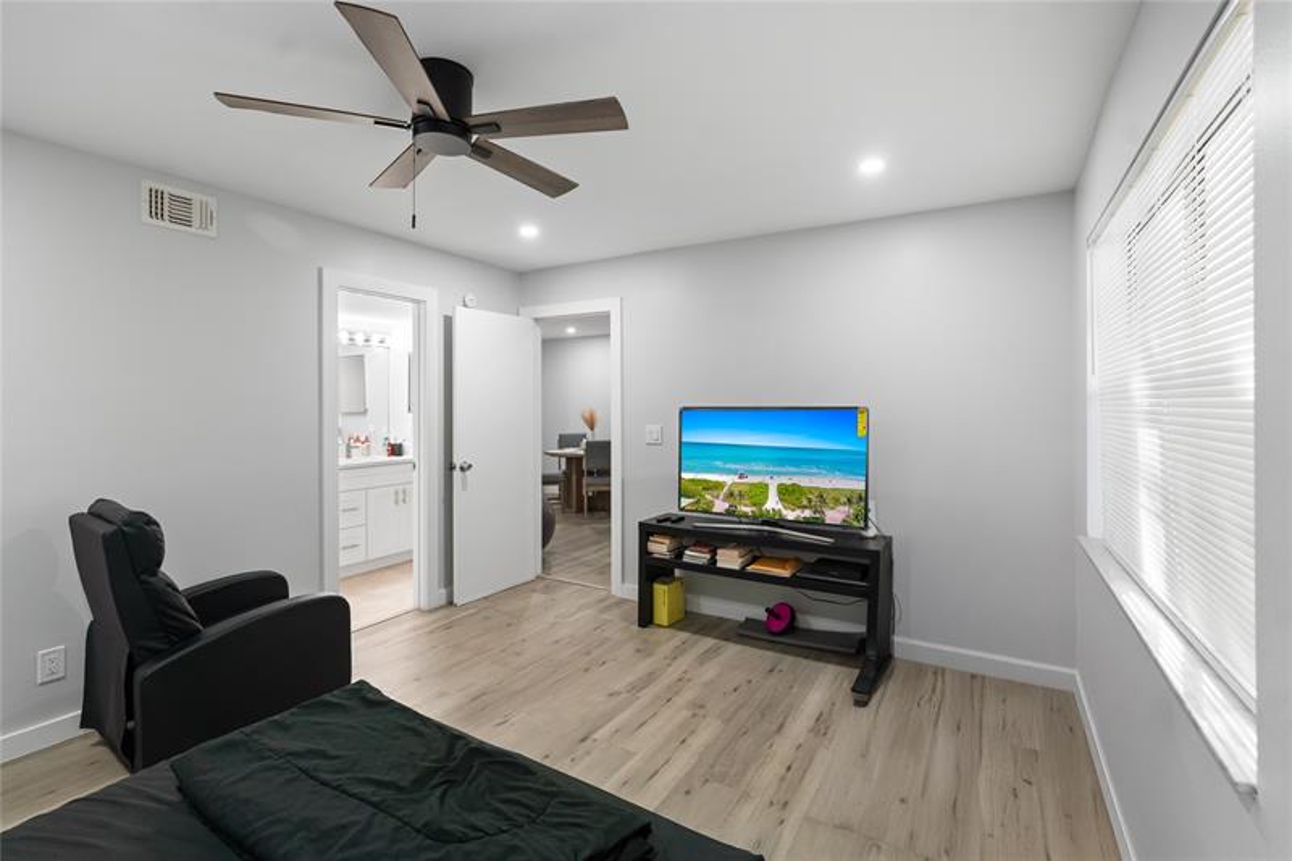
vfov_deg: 73.7
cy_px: 430
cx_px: 646
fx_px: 574
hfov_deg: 96.7
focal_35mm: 16
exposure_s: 1/20
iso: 800
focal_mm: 16
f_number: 5
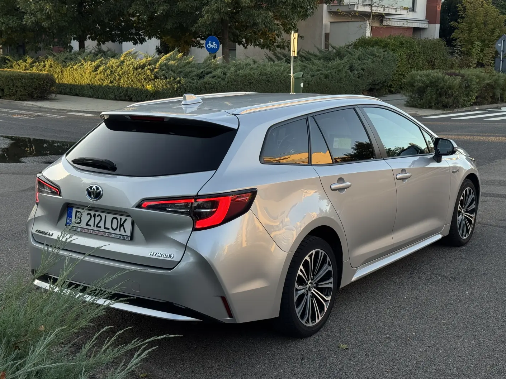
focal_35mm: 49
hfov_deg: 38.9
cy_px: 190
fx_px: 716
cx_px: 255
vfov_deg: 29.7
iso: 64
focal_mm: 6.76
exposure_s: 1/484
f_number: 1.78
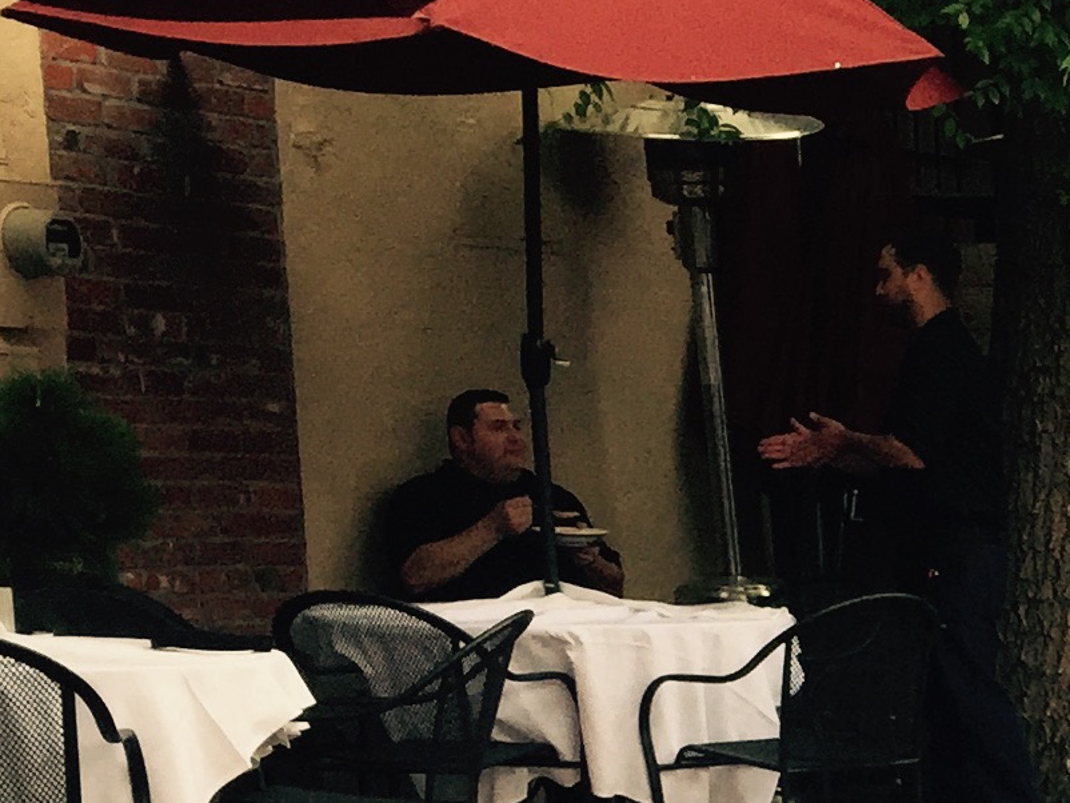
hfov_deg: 15.3
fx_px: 3649
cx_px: 1632
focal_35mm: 118
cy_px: 1314
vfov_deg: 11.8
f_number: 2.2
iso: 32
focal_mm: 4.15
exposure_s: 1/408
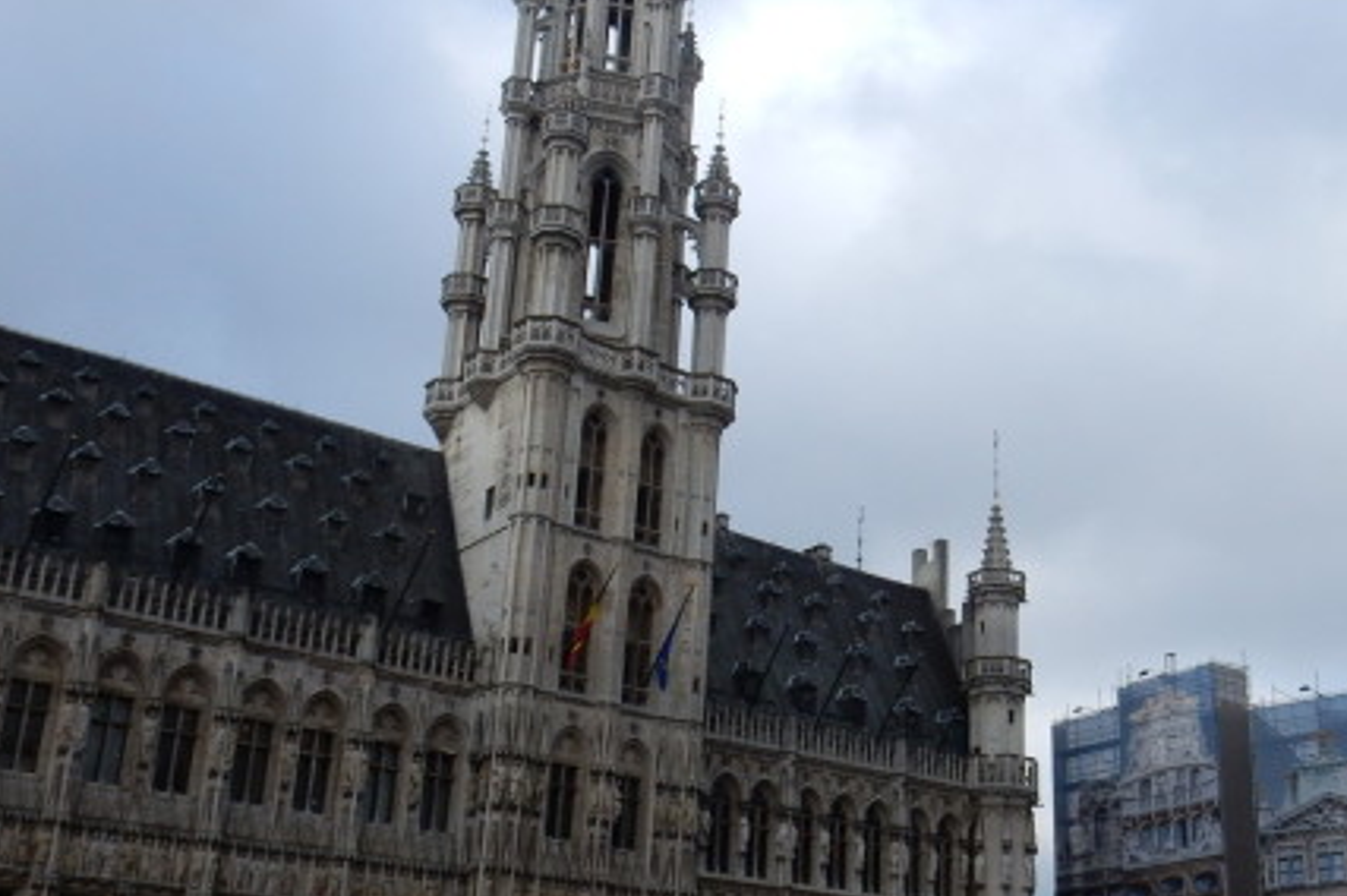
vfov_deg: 29.2
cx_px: 923
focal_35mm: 46
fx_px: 1720
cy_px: 486
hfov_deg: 42.1
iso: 125
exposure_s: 1/800
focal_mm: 4.5
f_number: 3.7
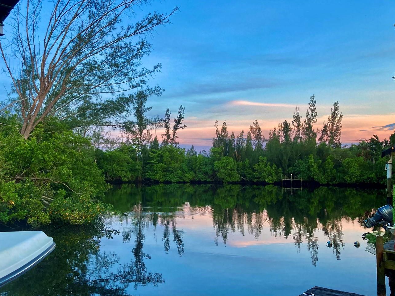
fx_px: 399
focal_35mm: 35
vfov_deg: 40.7
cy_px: 153
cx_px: 182
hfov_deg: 52.6
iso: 80
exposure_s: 1/116
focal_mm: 3.99
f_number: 1.8
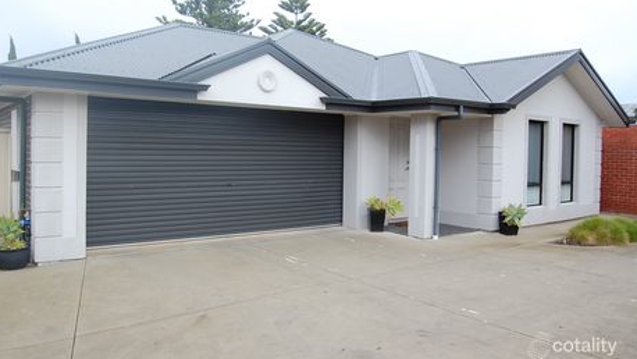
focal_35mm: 29
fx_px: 490
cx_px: 313
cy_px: 157
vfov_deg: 40.1
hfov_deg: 66.0
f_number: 7.1
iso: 200
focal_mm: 18
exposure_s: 1/200
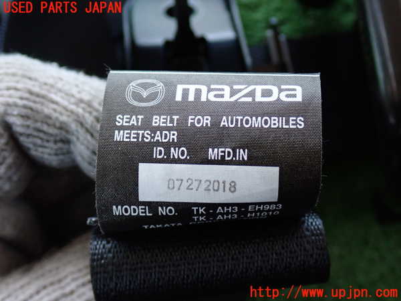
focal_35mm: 44
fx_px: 510
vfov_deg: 32.9
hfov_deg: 42.9
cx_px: 200
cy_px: 150
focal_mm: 7.84
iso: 800
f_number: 2.9
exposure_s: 1/20
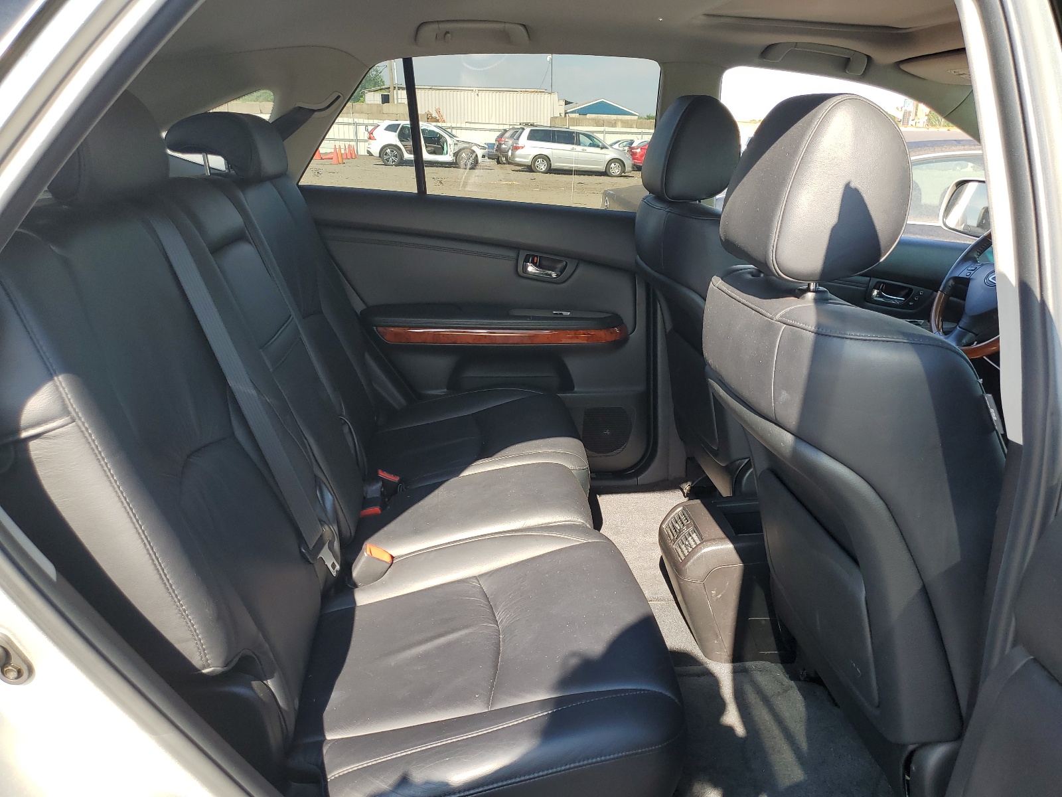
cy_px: 398
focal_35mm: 26
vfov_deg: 53.1
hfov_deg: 67.3
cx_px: 531
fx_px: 798
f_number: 1.5
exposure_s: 1/435
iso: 50
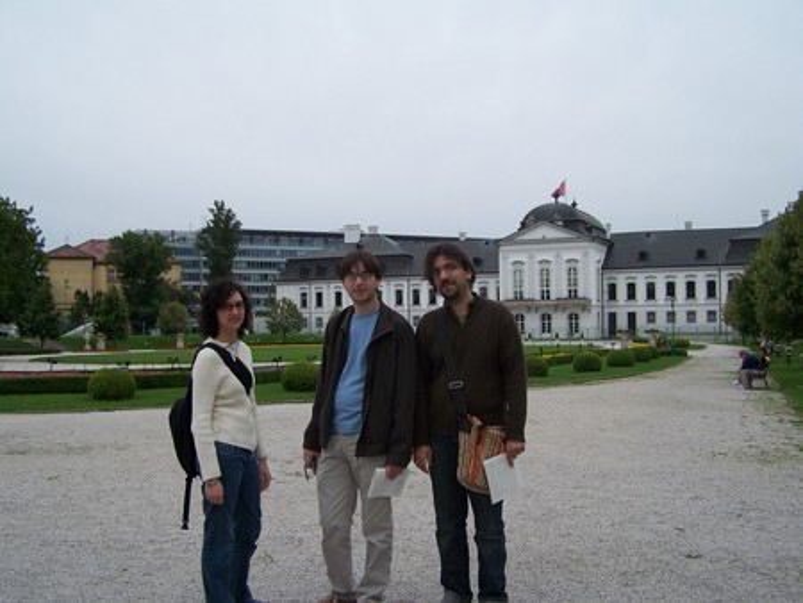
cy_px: 302
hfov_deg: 49.0
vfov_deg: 37.8
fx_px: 882
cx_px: 402
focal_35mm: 38
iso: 80
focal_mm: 6.3
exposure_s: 1/800
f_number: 2.8
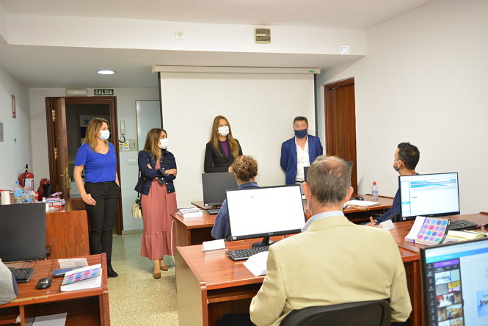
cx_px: 244
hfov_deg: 57.2
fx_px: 448
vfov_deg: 40.0
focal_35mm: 33
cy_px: 163
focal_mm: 22
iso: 160
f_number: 3.8
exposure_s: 1/8
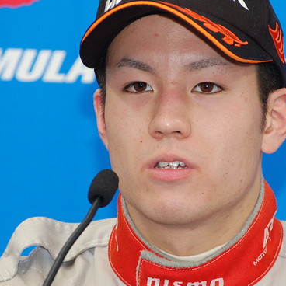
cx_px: 168
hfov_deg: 4.0
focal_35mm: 437
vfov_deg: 4.0
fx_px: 4083
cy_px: 124
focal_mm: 175
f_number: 8
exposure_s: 1/60
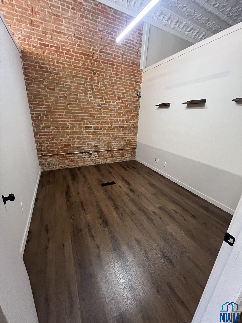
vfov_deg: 106.2
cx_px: 121
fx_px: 121
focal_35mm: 13
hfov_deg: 89.9
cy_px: 162
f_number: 1.8
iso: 800
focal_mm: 1.57
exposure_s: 1/60
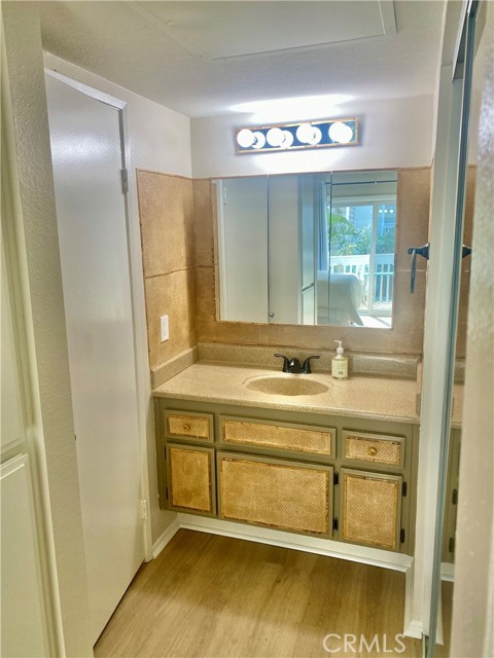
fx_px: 495
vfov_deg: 67.3
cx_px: 247
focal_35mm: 26
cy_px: 329
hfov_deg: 53.1
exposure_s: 1/120
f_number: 1.8
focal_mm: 4.25
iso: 64
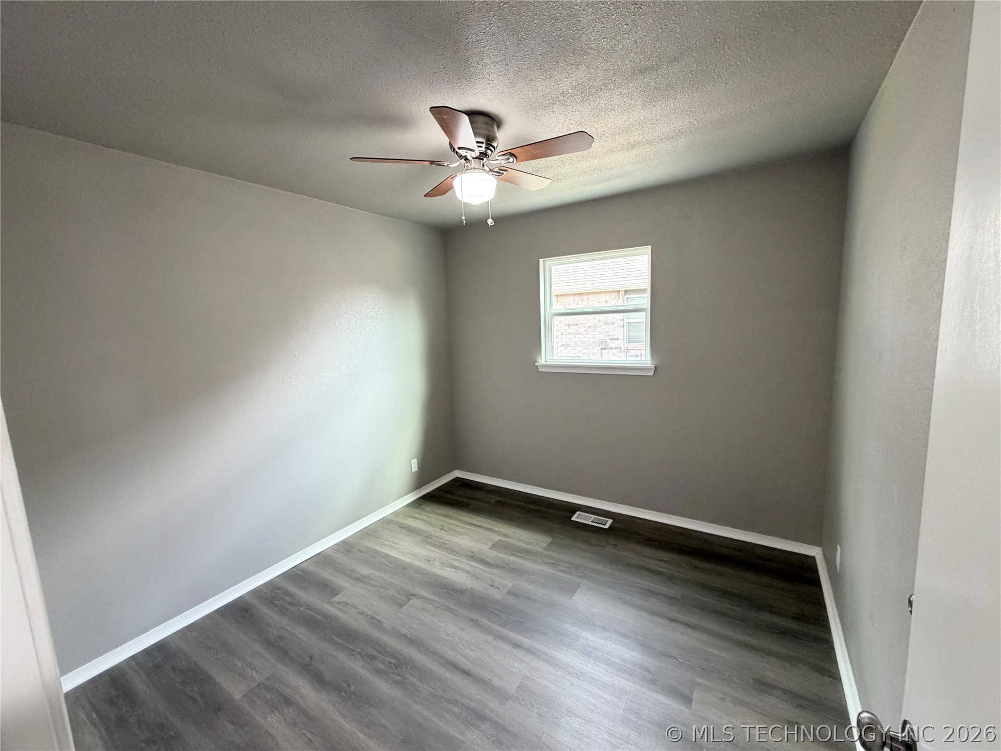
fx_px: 405
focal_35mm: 14
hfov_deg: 102.1
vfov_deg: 85.7
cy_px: 376
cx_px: 500
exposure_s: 1/60
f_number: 2.2
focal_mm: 2.22
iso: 200
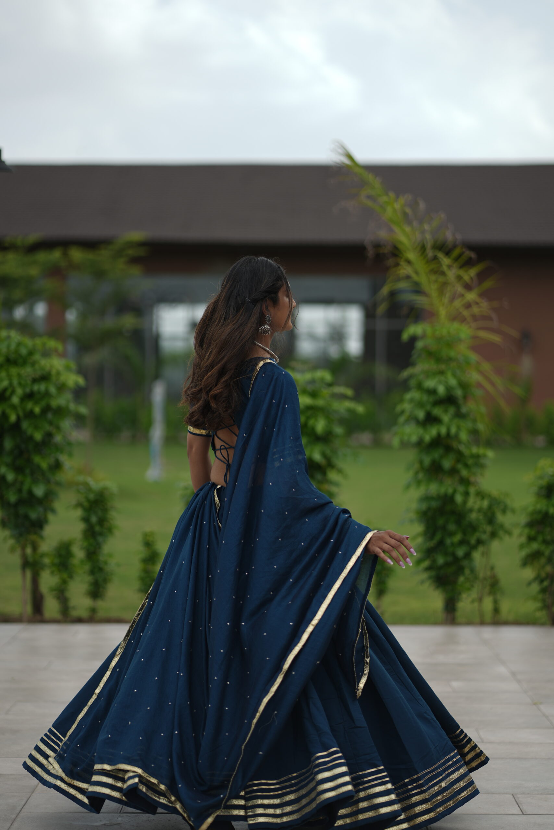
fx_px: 1962
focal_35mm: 85
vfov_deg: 23.9
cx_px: 277
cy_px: 415
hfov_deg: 16.1
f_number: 1.8
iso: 50
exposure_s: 1/1250
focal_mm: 85
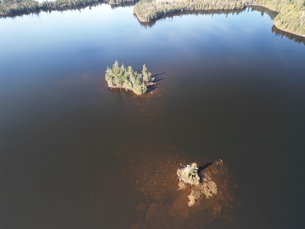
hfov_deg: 71.6
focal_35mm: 24
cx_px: 152
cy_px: 114
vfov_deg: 56.8
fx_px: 211
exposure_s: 1/50
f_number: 1.7
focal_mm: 6.72
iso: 110
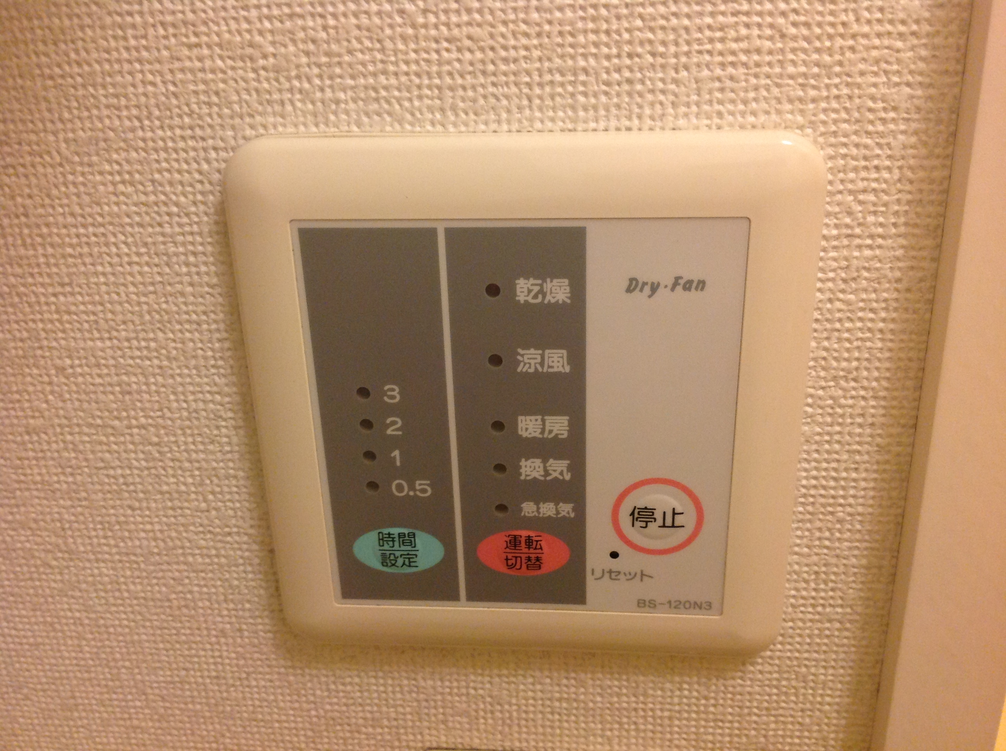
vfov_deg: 40.6
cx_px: 503
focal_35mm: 35
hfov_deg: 52.7
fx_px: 1016
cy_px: 376
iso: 160
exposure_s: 1/15
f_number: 2.4
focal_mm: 4.28
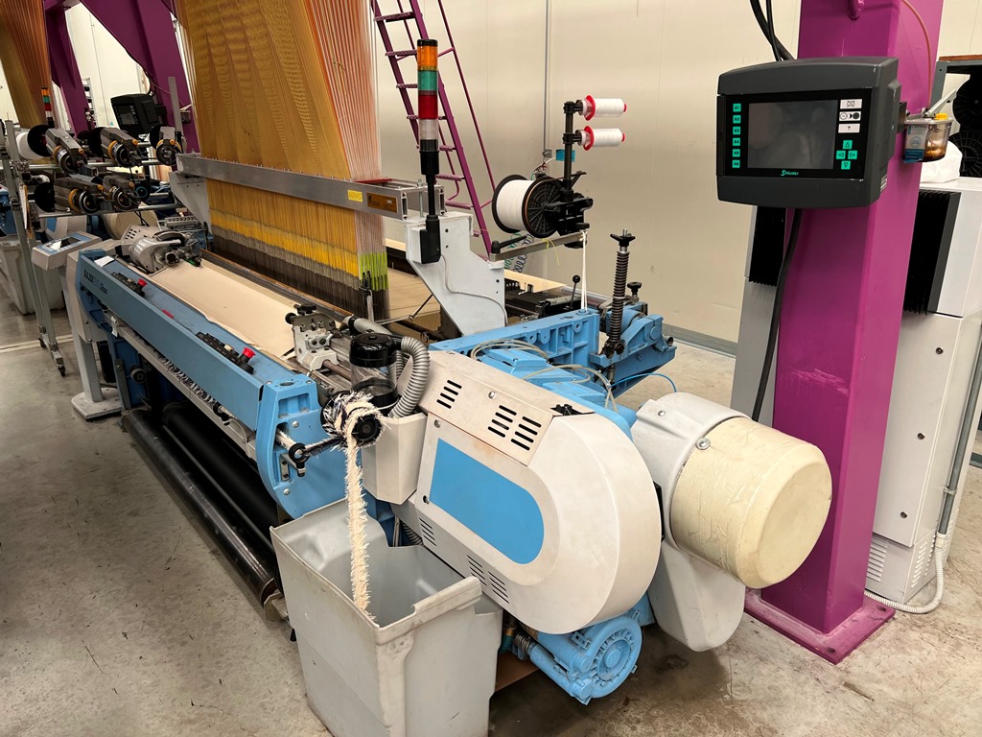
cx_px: 491
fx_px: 738
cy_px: 368
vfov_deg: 53.1
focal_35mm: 26
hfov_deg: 67.3
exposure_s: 1/100
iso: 50
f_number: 1.5
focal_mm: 5.7
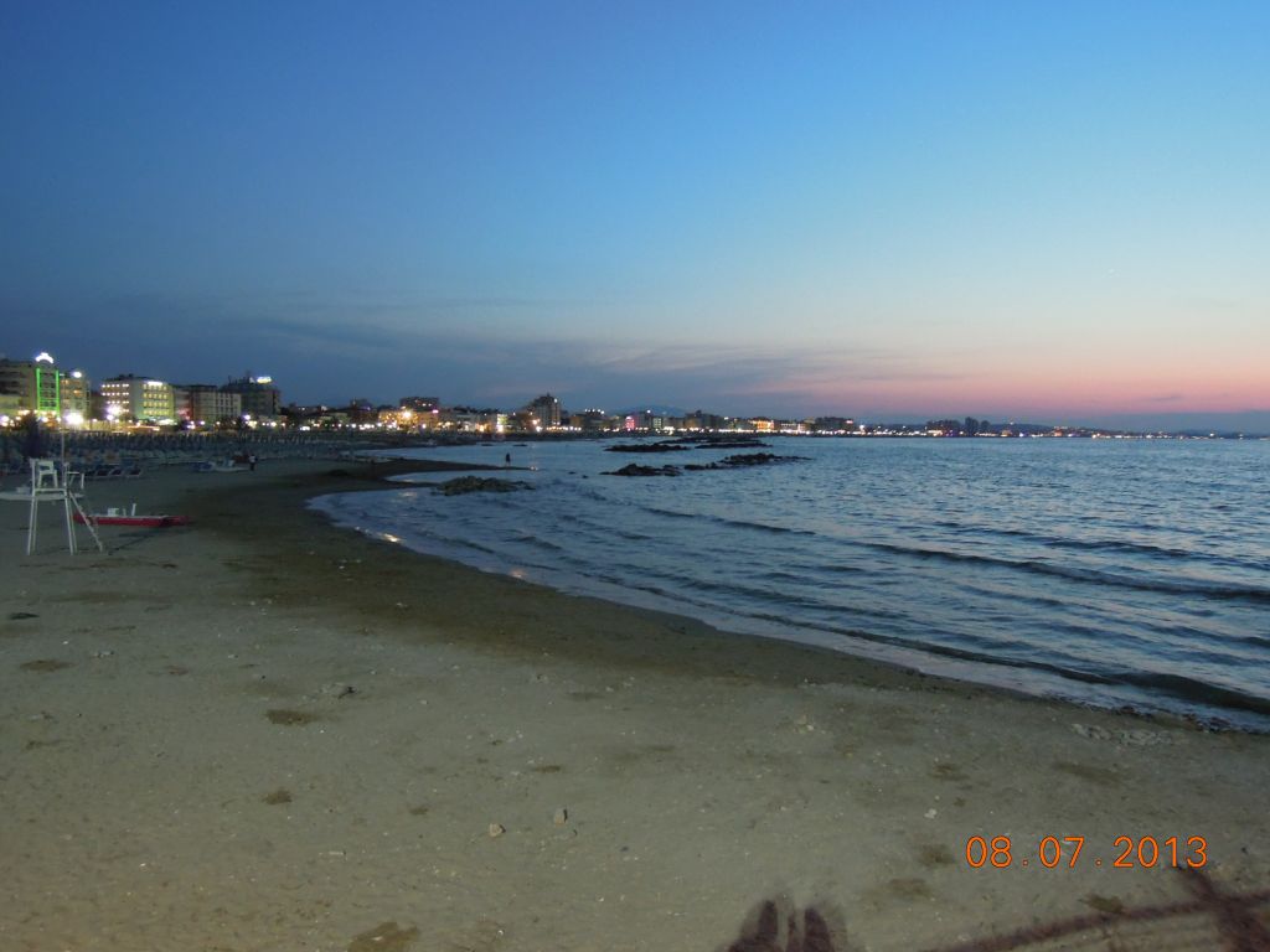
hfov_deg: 71.6
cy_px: 476
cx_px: 635
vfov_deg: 56.8
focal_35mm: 24
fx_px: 881
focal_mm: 4.3
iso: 500
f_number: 2.8
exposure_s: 1/8
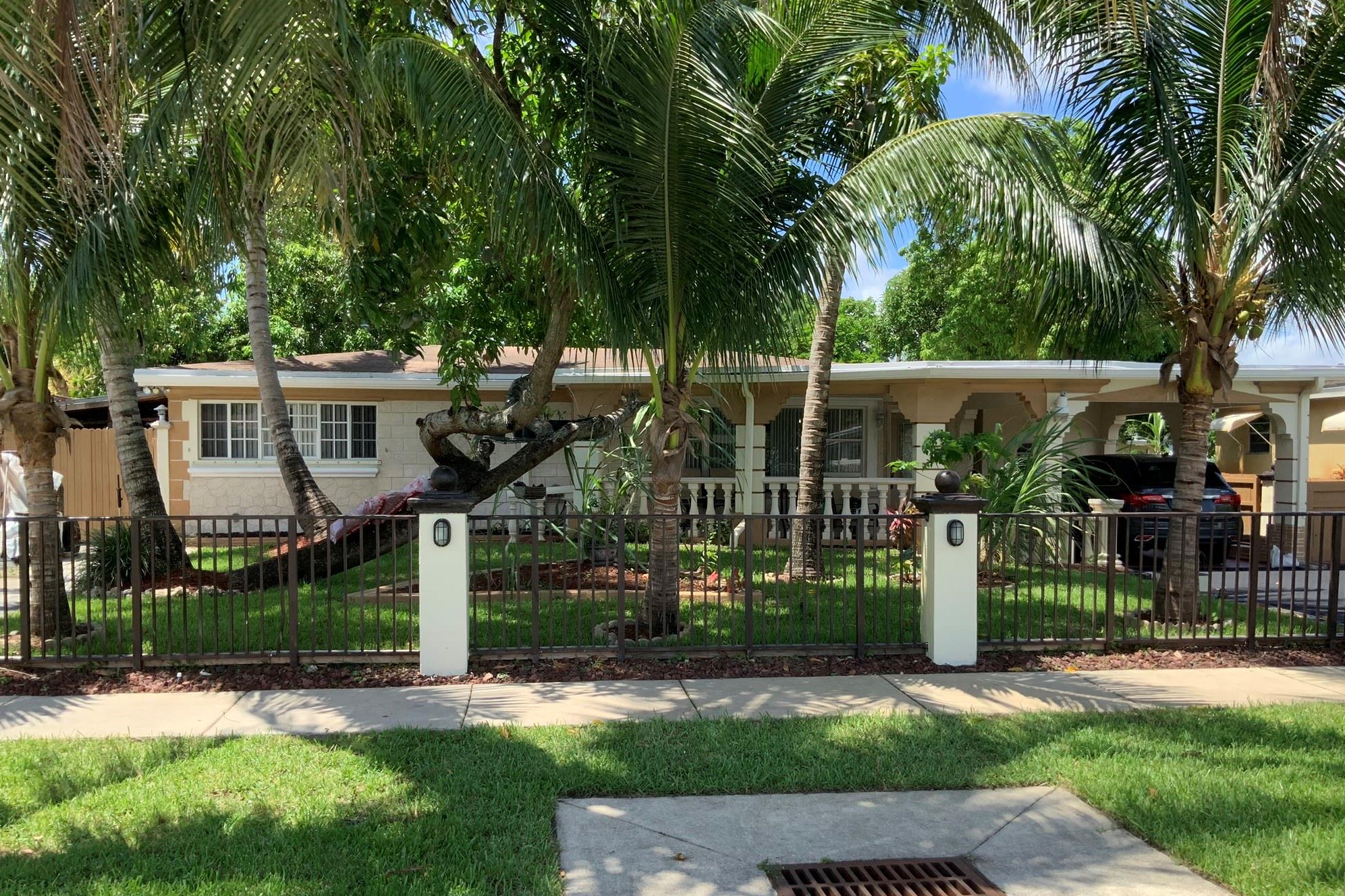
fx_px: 1158
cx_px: 686
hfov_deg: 60.3
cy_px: 490
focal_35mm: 31
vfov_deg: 42.3
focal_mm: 3
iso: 16
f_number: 1.8
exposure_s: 1/620
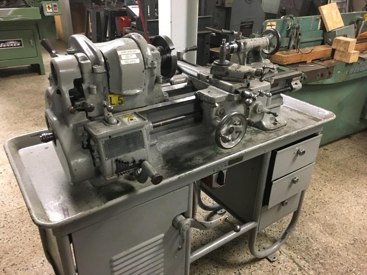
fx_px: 307
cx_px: 184
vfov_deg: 48.2
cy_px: 138
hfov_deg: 61.7
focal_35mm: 29
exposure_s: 1/15
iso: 250
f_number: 2.2
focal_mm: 4.15
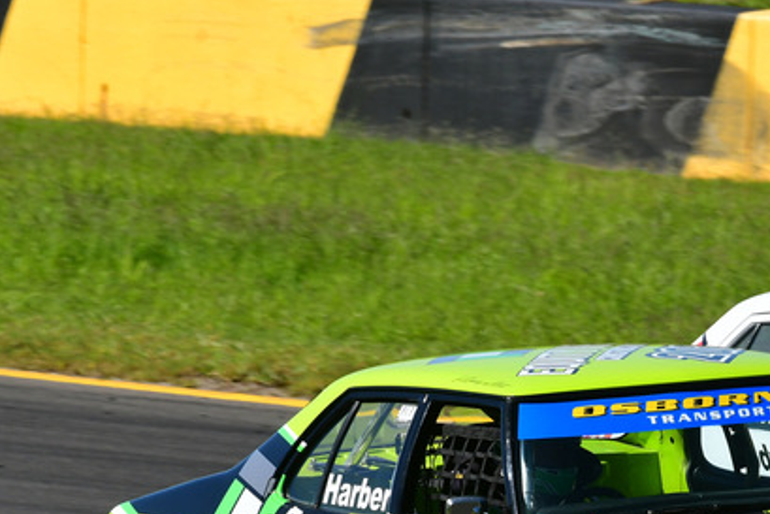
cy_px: 441
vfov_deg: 1.2
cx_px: 602
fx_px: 23834
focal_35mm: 1114
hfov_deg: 1.9
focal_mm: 380
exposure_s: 1/640
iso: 500
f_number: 13
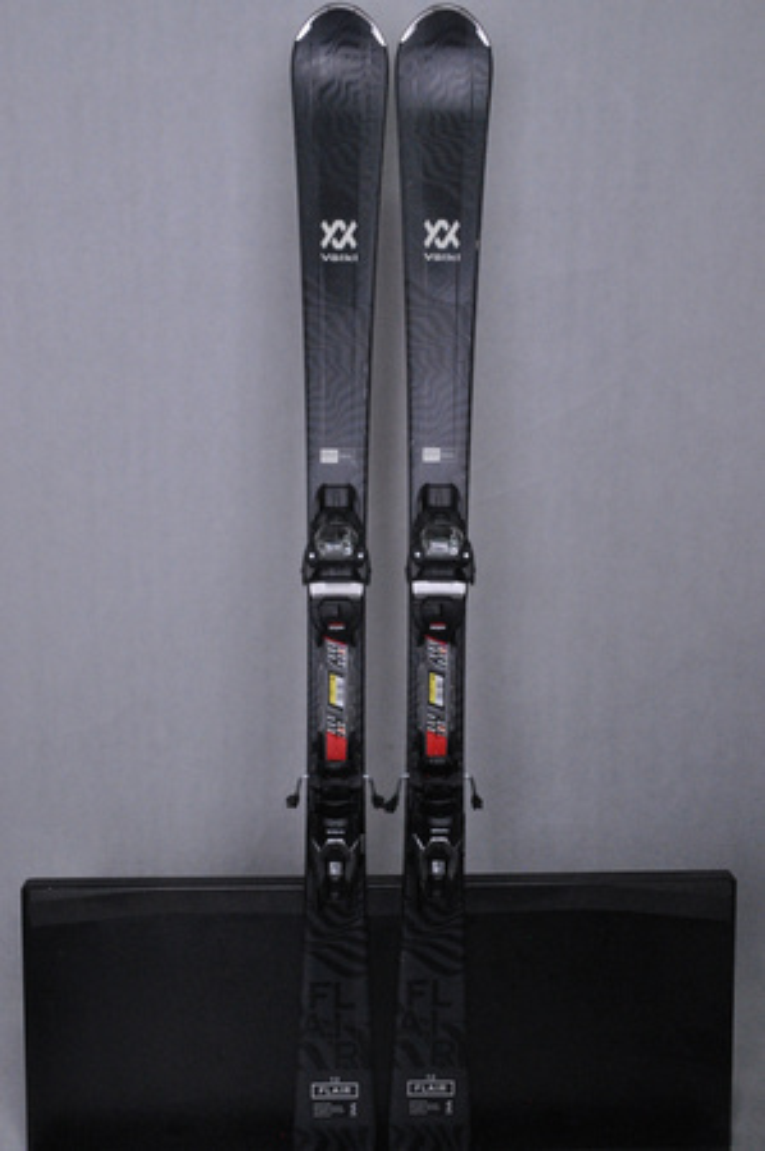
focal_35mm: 38
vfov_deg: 51.3
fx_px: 1198
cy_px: 576
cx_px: 382
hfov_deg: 35.4
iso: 3200
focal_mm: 25
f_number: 11
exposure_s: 1/125
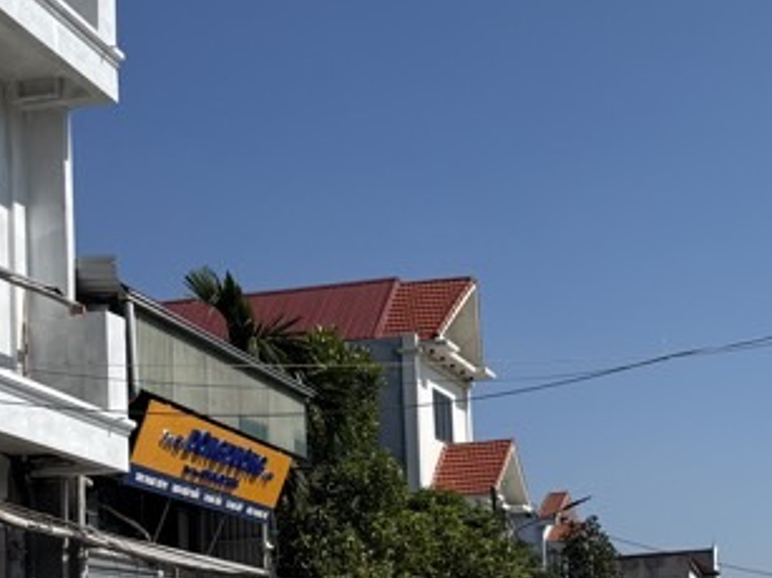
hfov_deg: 24.2
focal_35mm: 80
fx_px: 1783
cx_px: 571
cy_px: 500
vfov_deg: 18.2
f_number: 1.78
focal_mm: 6.76
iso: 80
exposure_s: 1/9091
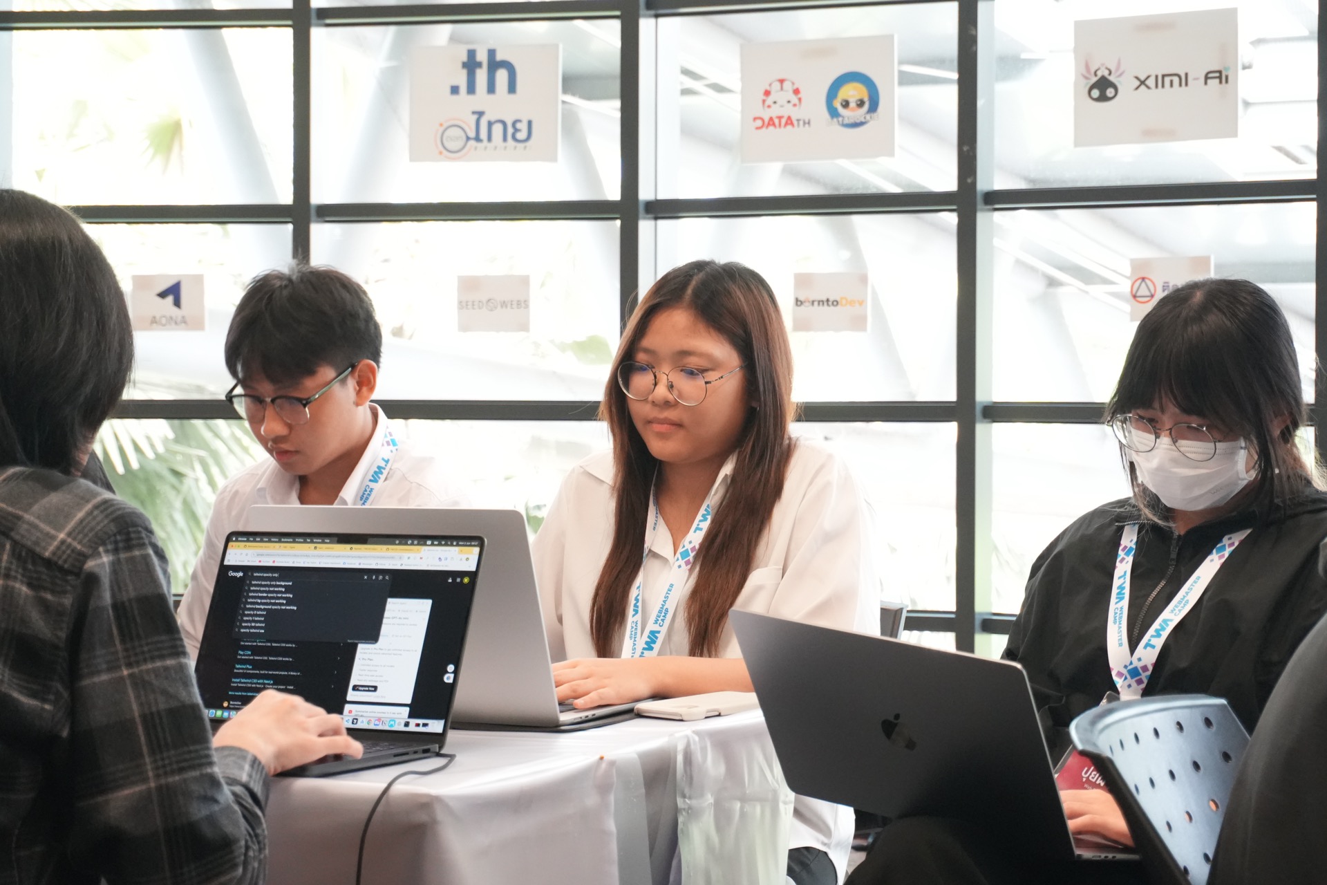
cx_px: 664
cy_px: 442
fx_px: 2764
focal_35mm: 75
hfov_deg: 27.0
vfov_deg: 18.2
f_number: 5.6
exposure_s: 1/80
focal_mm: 50
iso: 4000
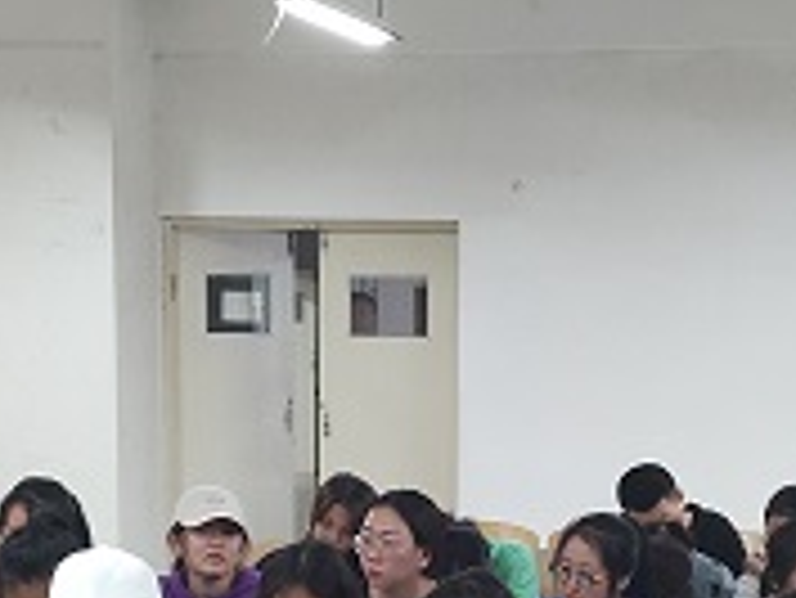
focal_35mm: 83
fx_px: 1910
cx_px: 540
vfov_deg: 17.4
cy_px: 607
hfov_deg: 23.4
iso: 849
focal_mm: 4.76
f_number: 1.79
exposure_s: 1/50
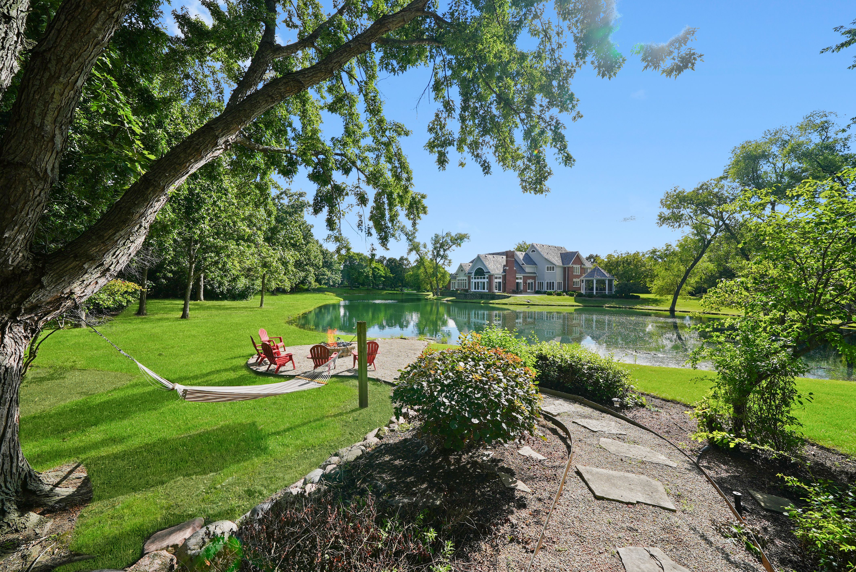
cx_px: 428
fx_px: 285
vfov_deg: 90.1
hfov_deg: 112.6
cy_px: 286
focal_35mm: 12
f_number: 8
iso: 80
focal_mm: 12
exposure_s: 1/125
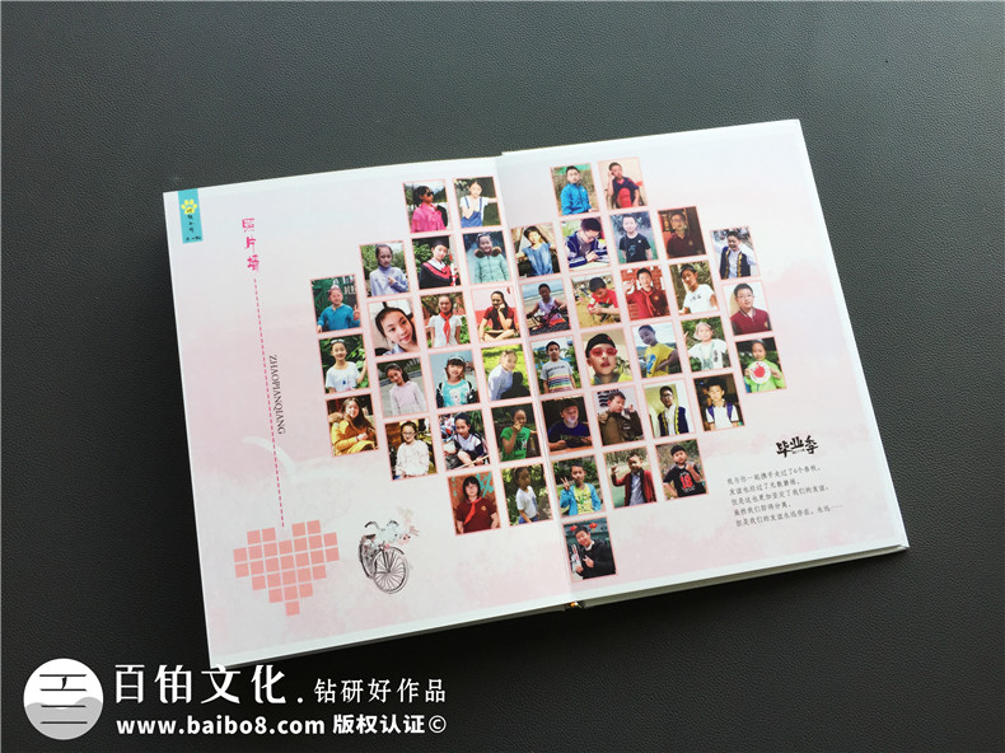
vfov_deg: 48.2
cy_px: 376
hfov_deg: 61.7
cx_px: 502
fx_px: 842
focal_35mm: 29
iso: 40
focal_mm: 4.15
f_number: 2.2
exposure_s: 1/100
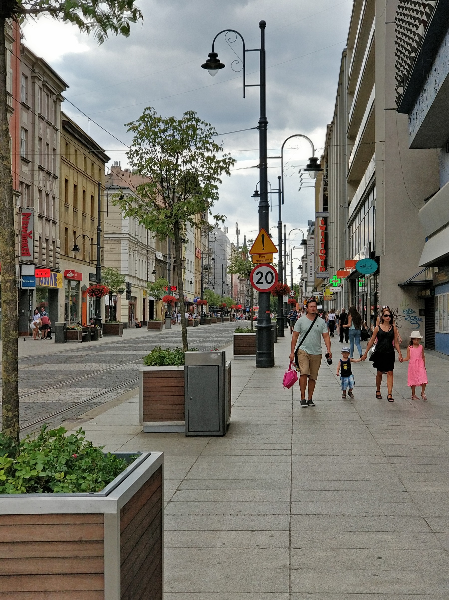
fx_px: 554
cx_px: 224
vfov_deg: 56.9
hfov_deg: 44.1
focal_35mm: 32
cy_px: 300
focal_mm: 5.5
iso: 250
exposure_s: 1/539
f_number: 2.6
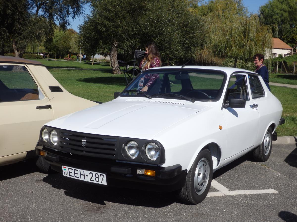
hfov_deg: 42.1
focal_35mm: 45
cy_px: 111
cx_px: 148
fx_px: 386
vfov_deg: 32.2
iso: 100
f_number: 3.8
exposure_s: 1/2000
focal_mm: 8
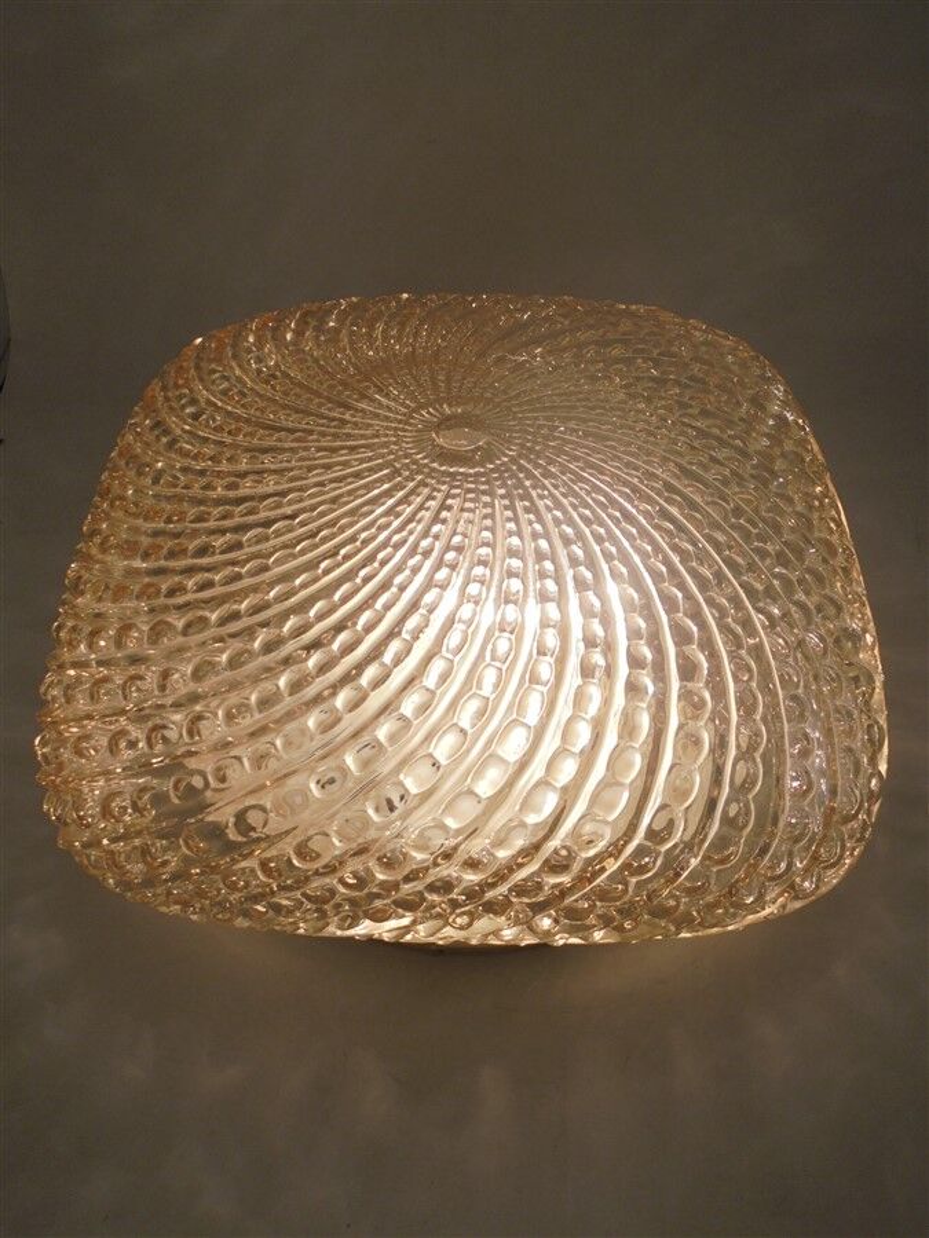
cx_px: 464
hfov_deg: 48.2
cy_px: 619
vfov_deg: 61.7
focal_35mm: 29
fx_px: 1038
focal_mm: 5.3
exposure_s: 1/200
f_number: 3.7
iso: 100
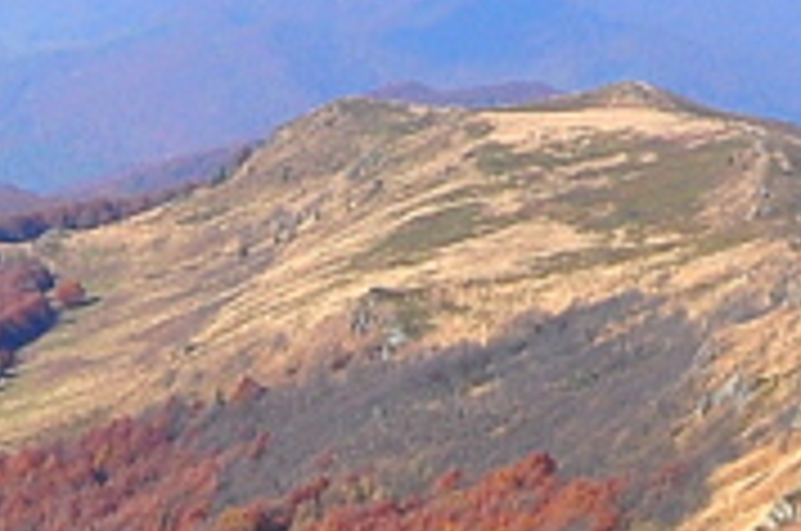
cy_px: 1150
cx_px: 382
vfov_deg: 7.2
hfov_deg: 11.3
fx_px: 4042
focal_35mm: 182
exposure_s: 1/400
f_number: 10
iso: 400
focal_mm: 18
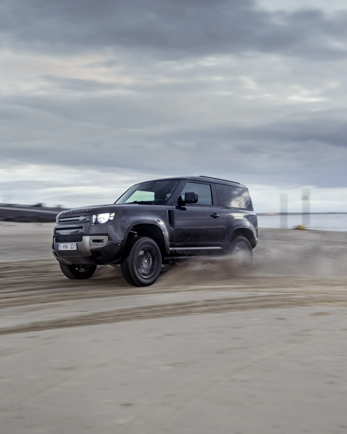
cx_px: 173
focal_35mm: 40
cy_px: 220
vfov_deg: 45.8
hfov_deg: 37.3
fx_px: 514
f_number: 1.4
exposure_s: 1/50
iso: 320
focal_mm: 35
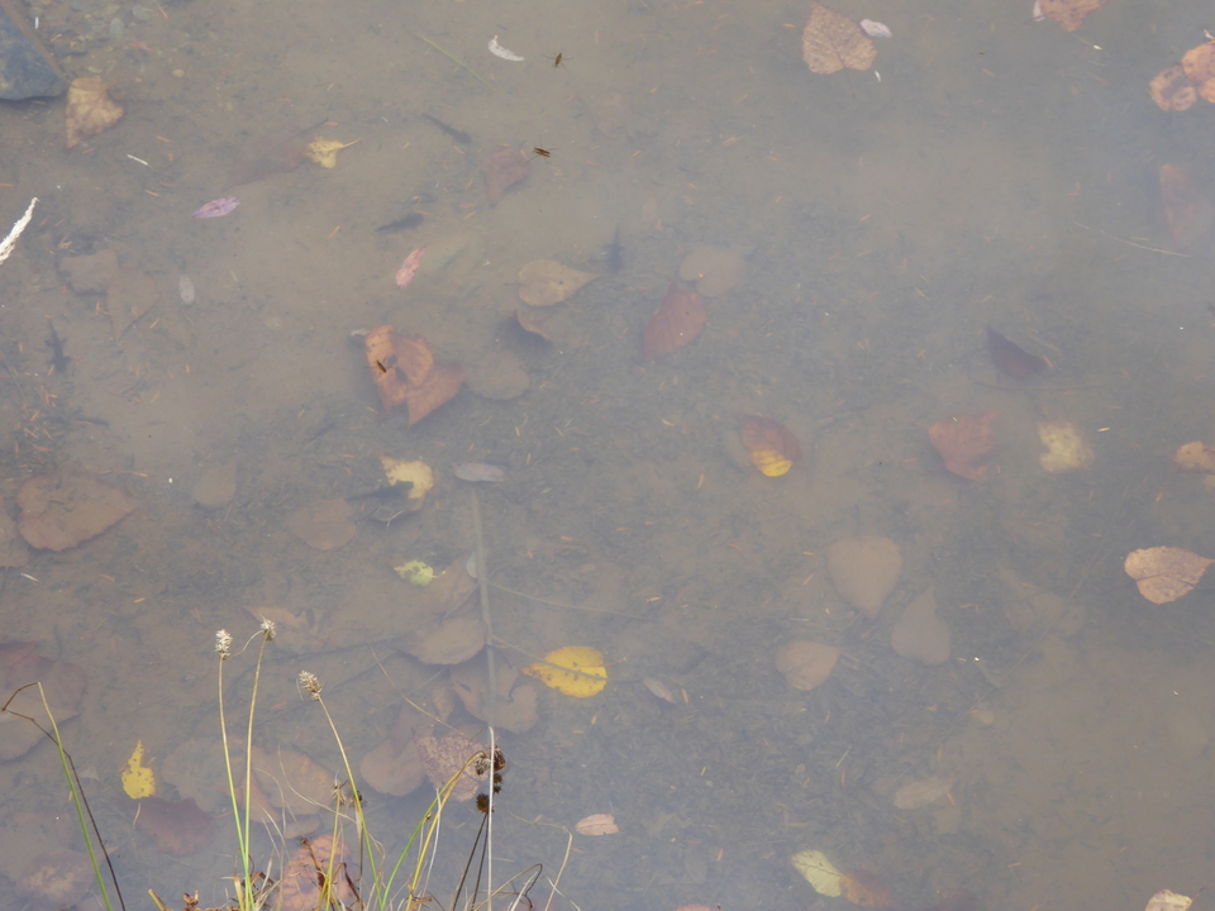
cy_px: 456
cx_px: 608
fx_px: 2773
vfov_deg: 18.7
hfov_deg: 24.7
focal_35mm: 79
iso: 125
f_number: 4.6
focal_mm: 13.2
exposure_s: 1/60
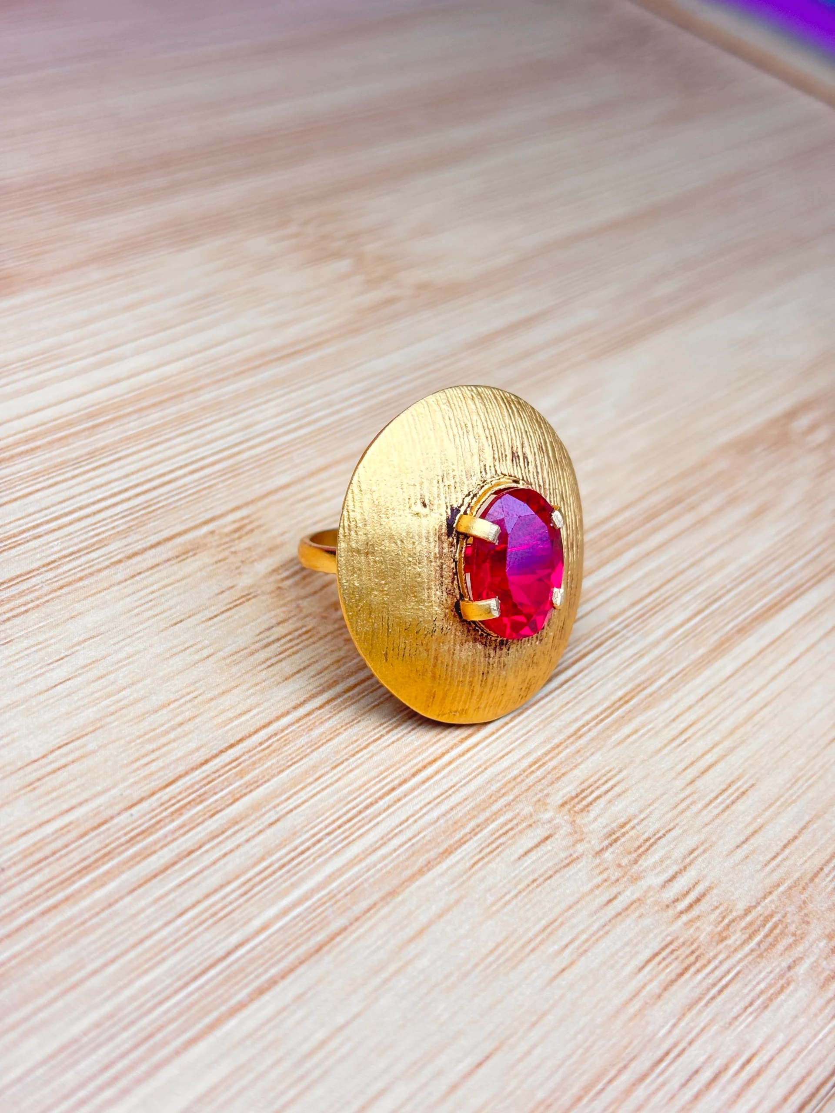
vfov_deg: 36.8
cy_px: 556
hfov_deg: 28.0
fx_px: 1672
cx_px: 418
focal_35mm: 52
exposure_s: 1/531
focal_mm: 5.96
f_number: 1.6
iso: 32
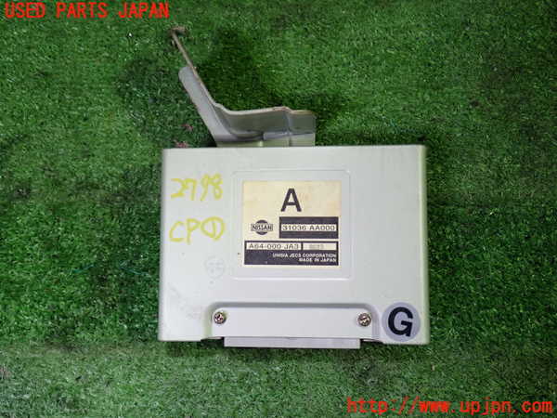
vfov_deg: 39.7
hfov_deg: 51.4
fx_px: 579
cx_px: 278
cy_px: 209
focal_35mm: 36
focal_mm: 6.37
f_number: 2.5
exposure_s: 1/40
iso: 250
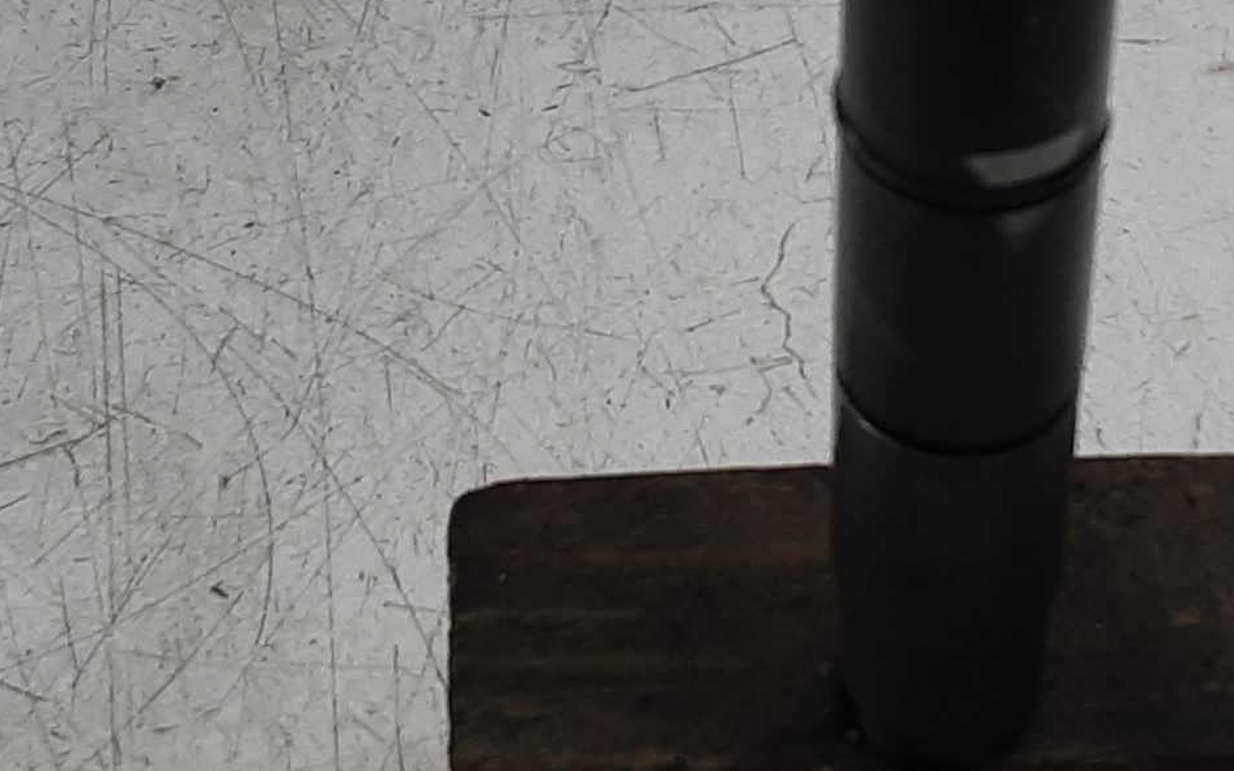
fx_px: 3329
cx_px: 635
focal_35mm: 99
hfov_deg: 21.0
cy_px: -281
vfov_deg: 12.7
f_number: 1.9
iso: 50
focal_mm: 2.91
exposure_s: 1/50
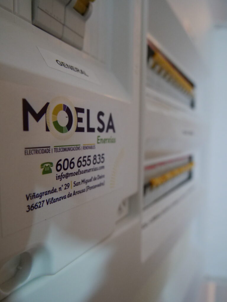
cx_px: 114
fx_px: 210
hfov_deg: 56.8
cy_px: 151
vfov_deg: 71.6
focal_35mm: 24
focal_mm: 12
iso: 3200
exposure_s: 1/50
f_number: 3.5
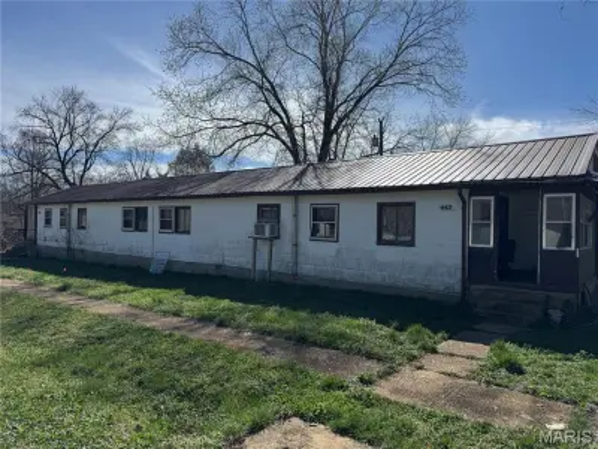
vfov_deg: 56.8
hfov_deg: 71.6
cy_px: 224
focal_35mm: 24
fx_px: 415
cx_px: 299
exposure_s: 1/7937
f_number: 1.78
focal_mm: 6.76
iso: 80
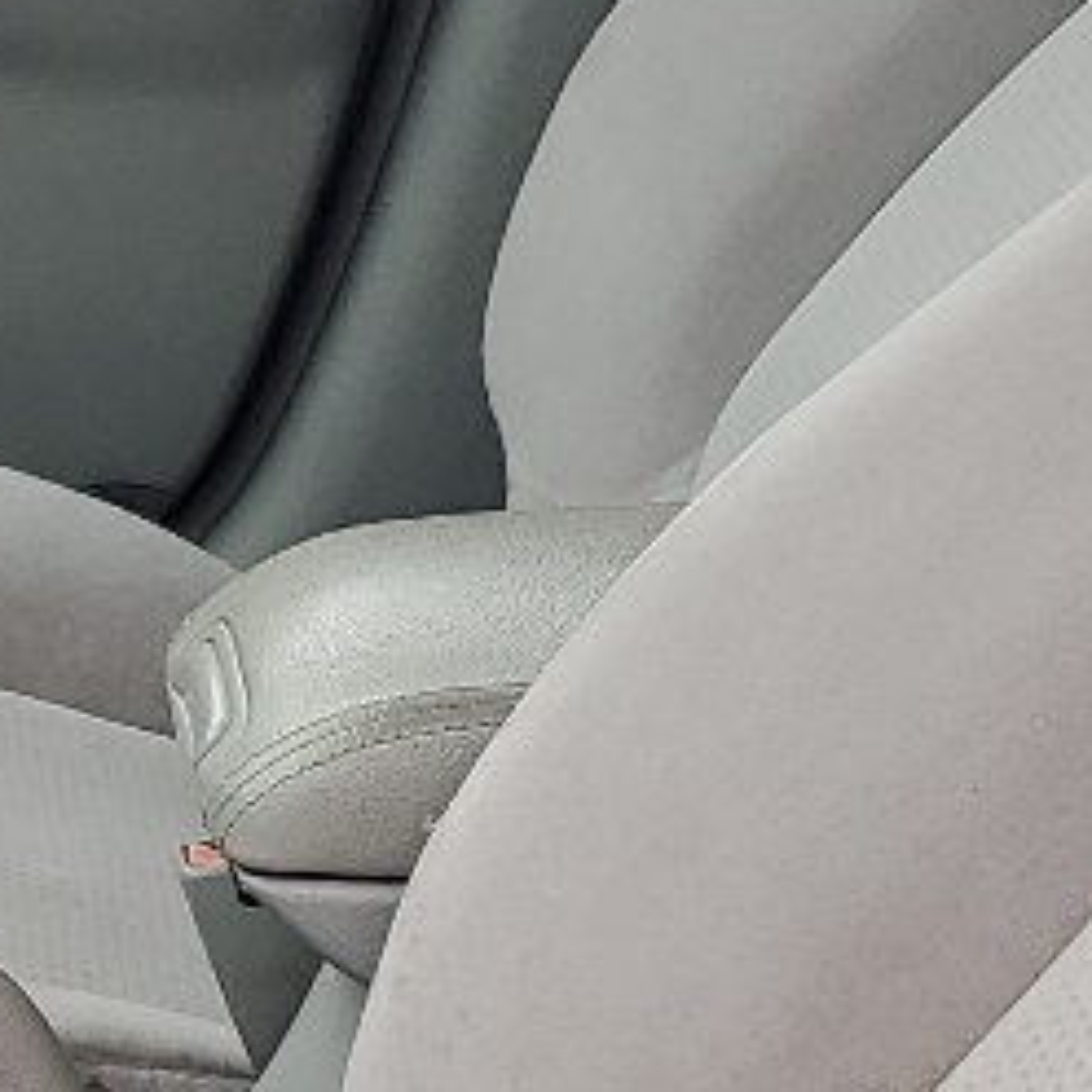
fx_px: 5282
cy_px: 1030
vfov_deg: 11.7
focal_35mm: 148
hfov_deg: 11.3
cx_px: -630
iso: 50
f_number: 1.5
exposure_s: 1/222
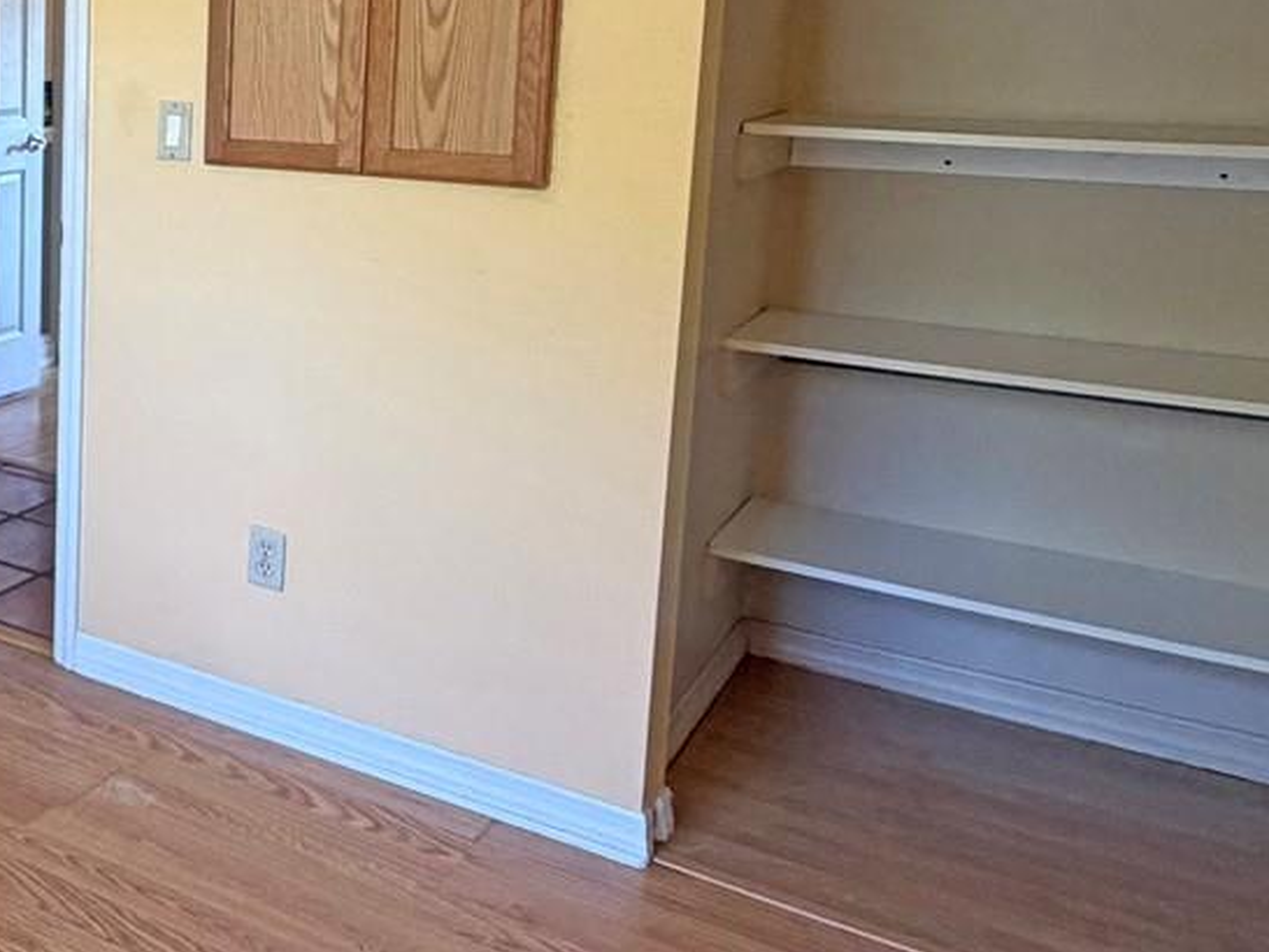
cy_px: 230
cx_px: -179
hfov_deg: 37.1
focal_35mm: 41
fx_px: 1504
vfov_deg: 34.4
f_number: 2.2
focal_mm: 2.22
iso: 320
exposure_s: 1/98
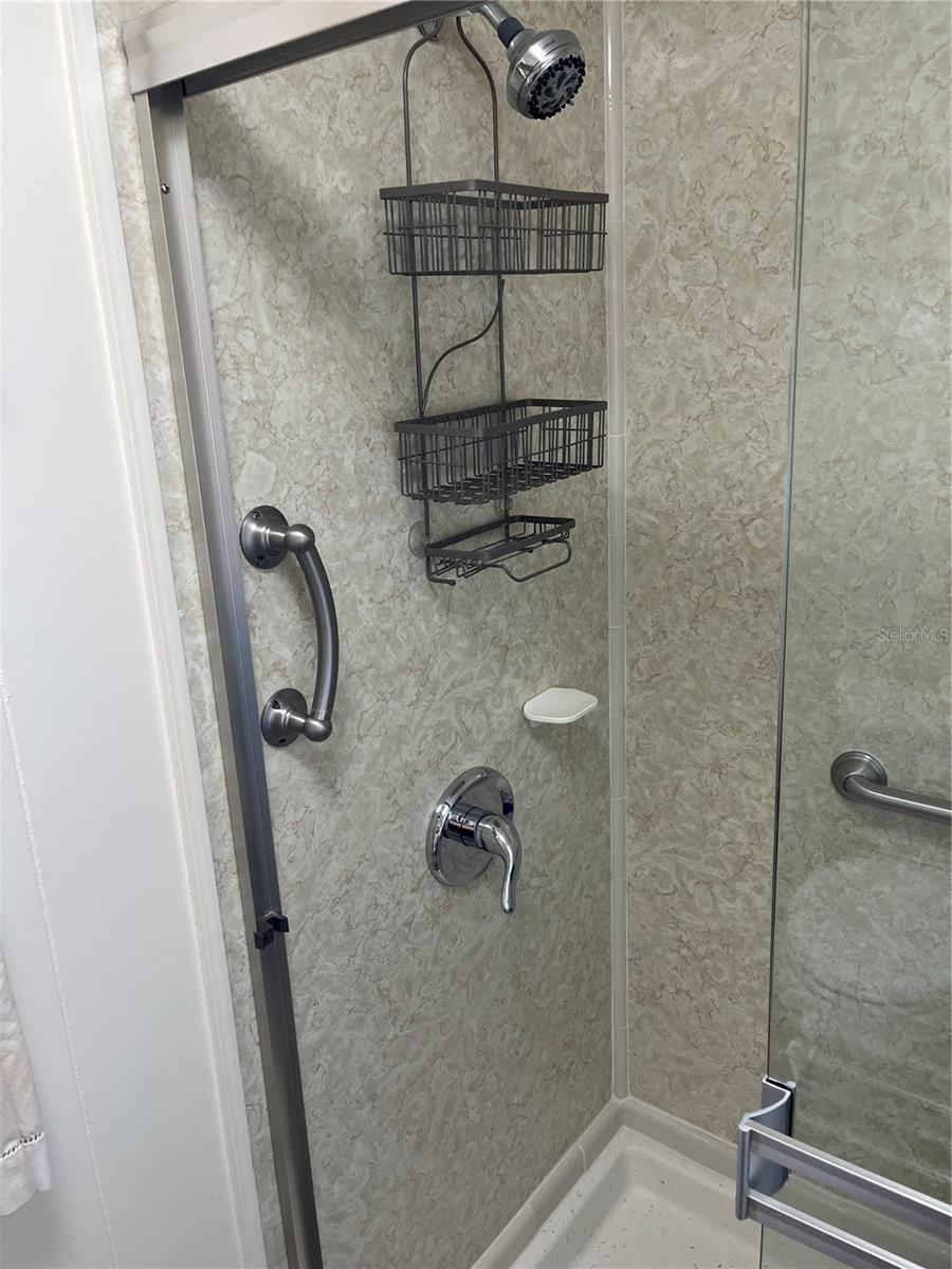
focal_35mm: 26
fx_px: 953
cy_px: 634
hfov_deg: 53.1
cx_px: 476
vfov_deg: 67.3
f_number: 1.6
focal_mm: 5.1
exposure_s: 1/120
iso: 100
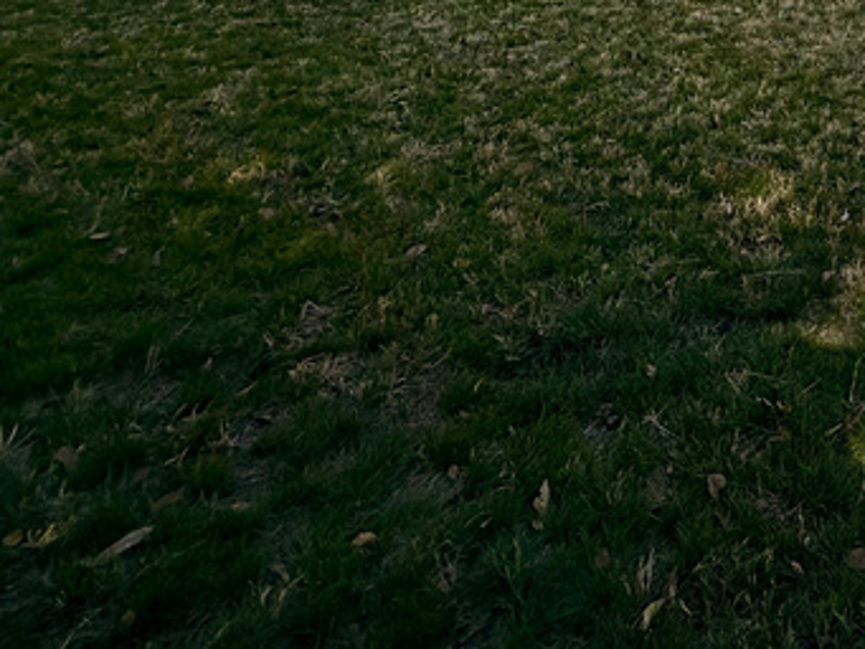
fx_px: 1050
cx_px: 1098
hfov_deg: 33.8
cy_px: -294
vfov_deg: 26.3
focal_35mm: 42
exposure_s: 1/770
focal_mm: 2.22
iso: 32
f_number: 2.2
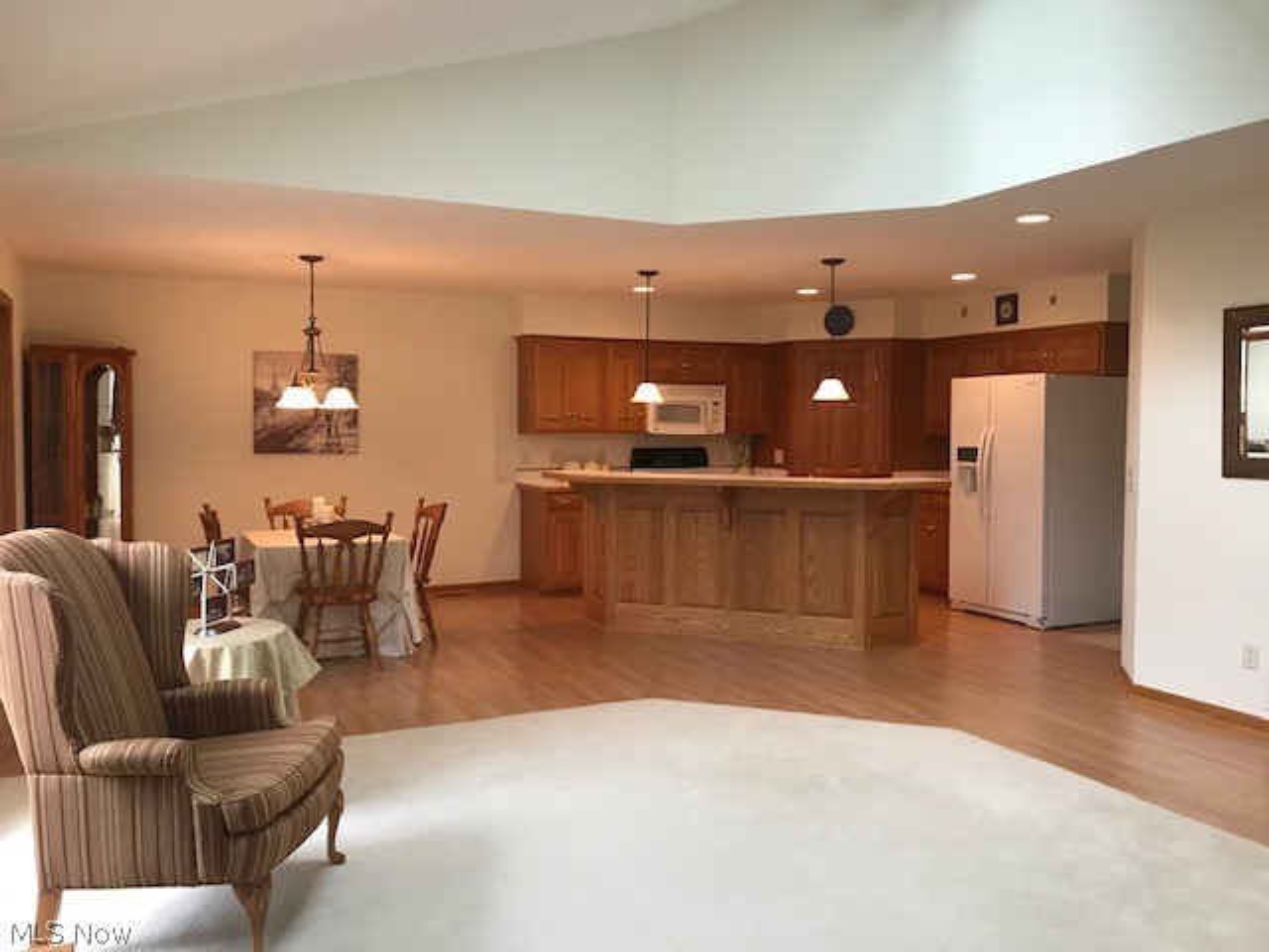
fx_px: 1026
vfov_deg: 49.7
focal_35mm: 28
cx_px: 634
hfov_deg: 63.4
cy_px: 476
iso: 32
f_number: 1.8
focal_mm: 3.99
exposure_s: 1/30
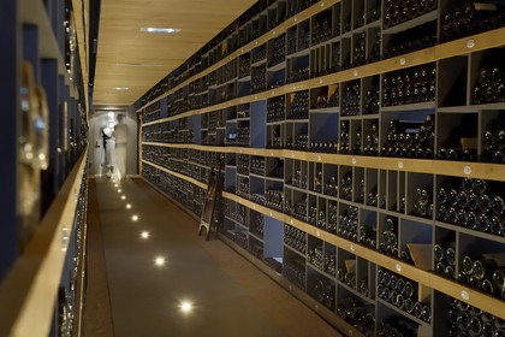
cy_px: 168
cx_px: 252
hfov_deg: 48.5
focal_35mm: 40
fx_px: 561
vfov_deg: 33.4
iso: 400
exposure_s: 3
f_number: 8
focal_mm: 40
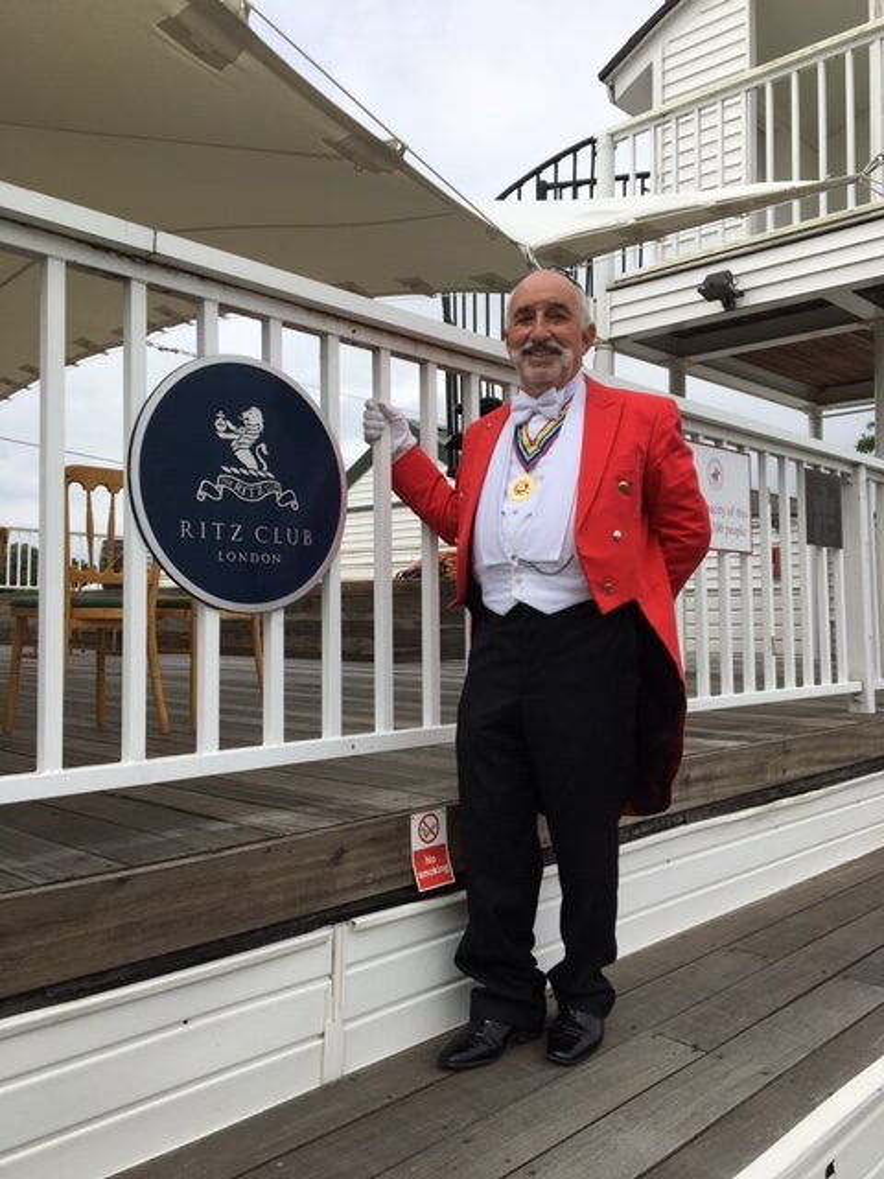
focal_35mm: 29
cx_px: 442
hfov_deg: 48.2
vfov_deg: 61.7
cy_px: 590
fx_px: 987
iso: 25
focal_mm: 4.15
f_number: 2.2
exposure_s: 1/1709
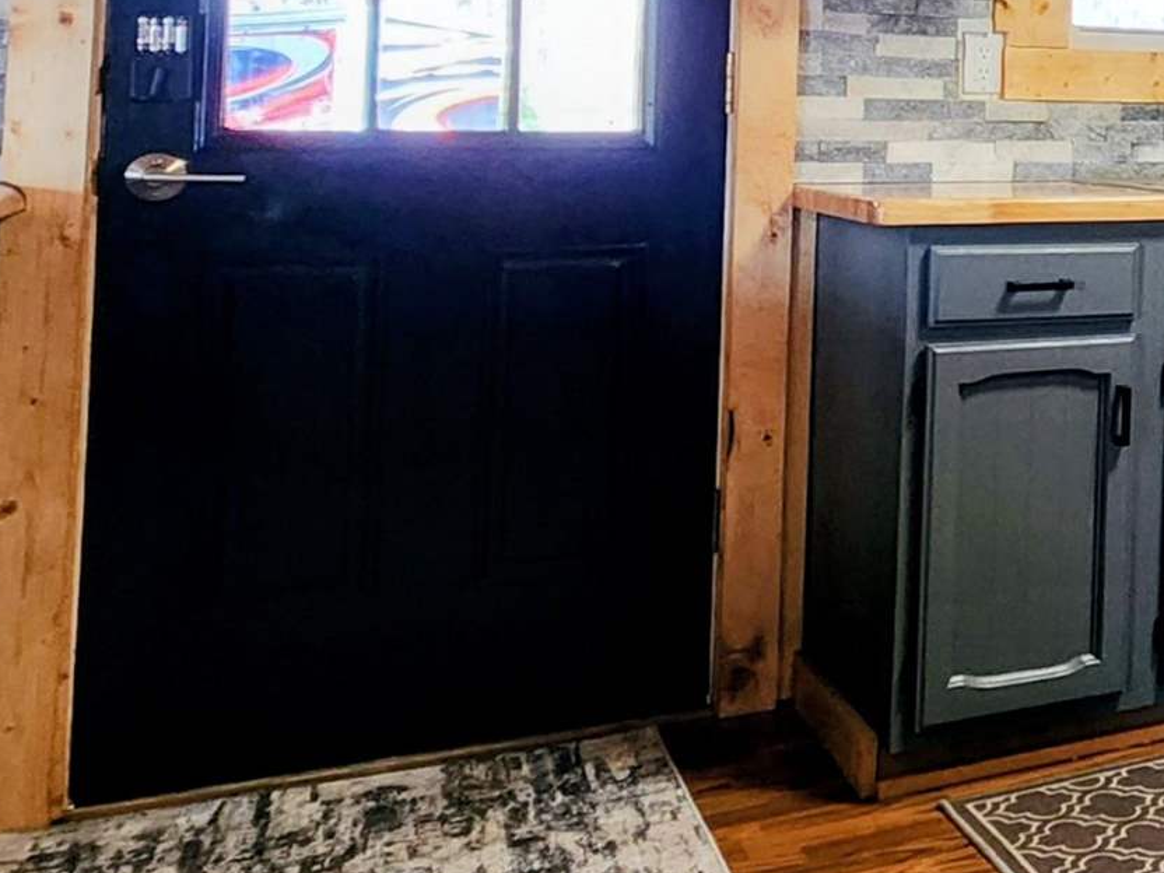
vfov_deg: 28.9
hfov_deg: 28.8
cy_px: 60
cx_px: 1656
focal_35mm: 48
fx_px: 1614
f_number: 2.2
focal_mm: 2.2
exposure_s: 1/60
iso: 320
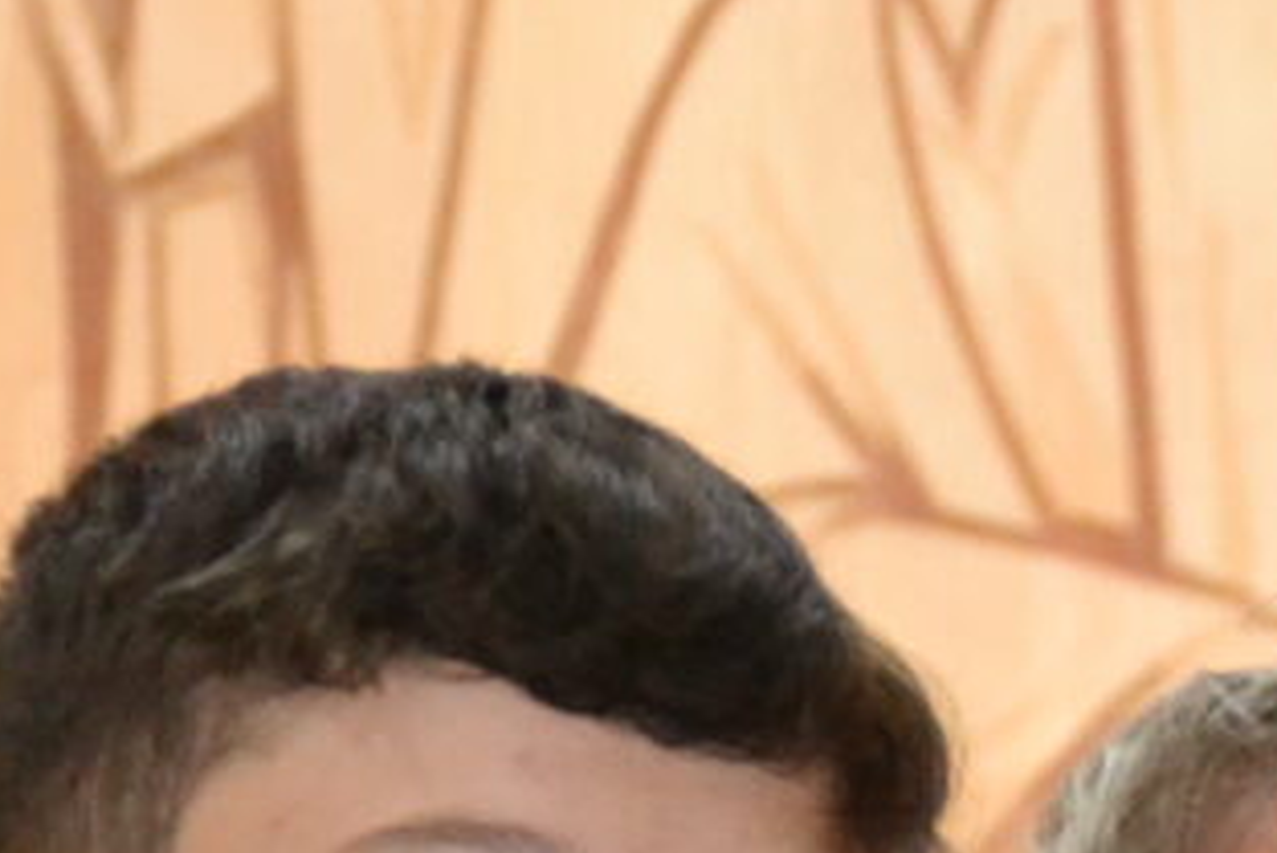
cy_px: 2269
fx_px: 16324
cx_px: 2578
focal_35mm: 460
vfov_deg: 3.0
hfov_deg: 4.4
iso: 2800
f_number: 4.8
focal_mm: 50
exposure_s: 1/60
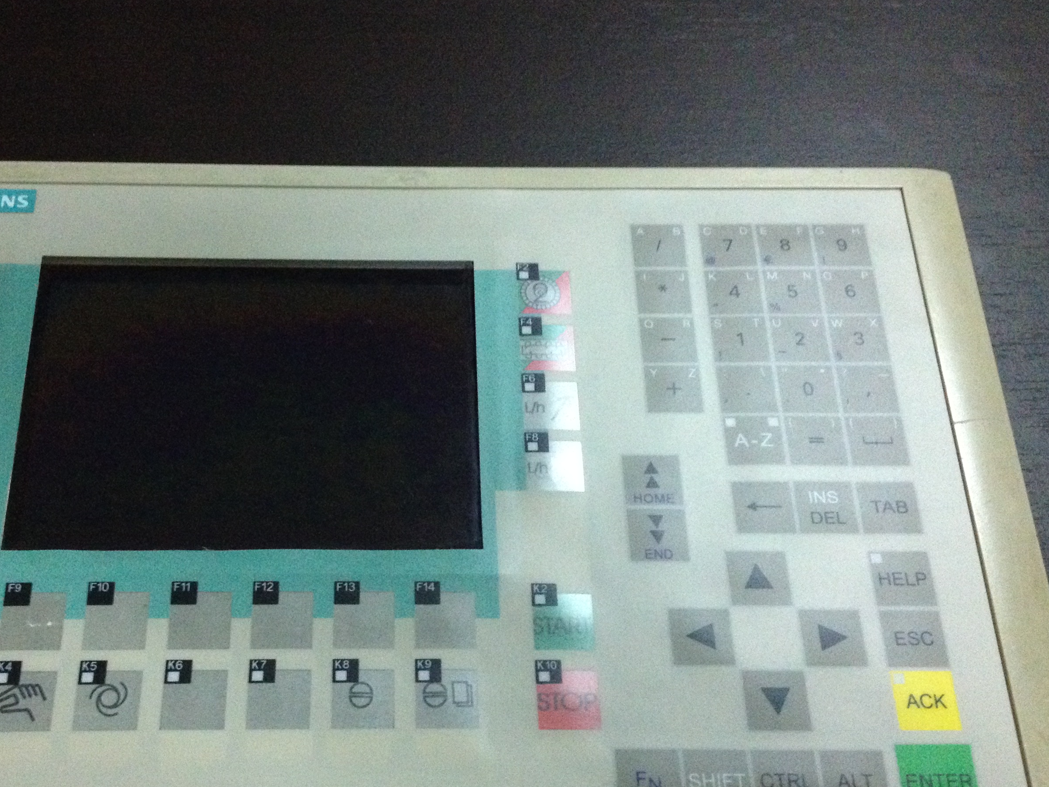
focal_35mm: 48
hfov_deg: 39.5
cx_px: 420
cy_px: 502
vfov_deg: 30.1
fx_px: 1455
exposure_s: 1/17
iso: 400
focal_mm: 4.28
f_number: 2.4
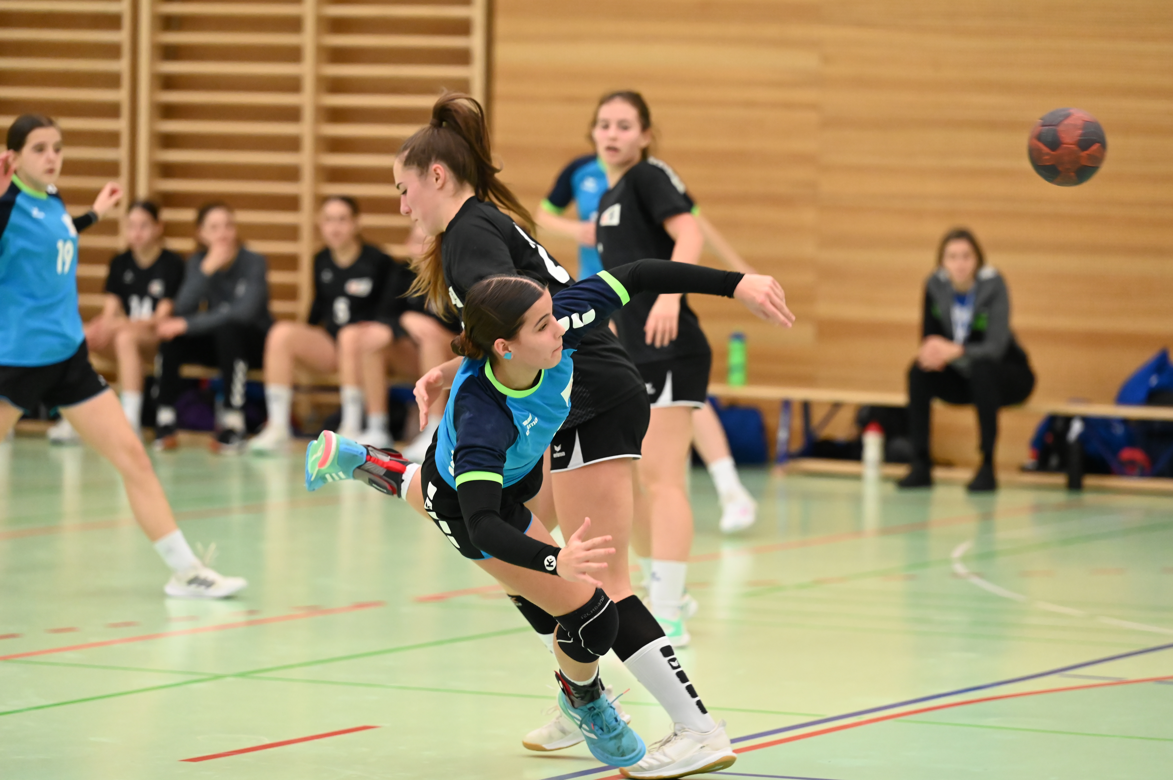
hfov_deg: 11.8
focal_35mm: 175
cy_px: 390
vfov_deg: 7.8
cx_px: 586
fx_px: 5698
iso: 8000
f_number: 3.5
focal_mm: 175
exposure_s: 1/1250
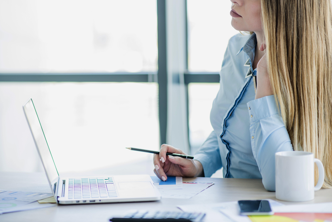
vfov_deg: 16.1
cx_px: 166
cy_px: 111
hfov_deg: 23.9
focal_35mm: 85
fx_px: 784
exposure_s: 1/125
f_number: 2.5
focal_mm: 85
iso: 320
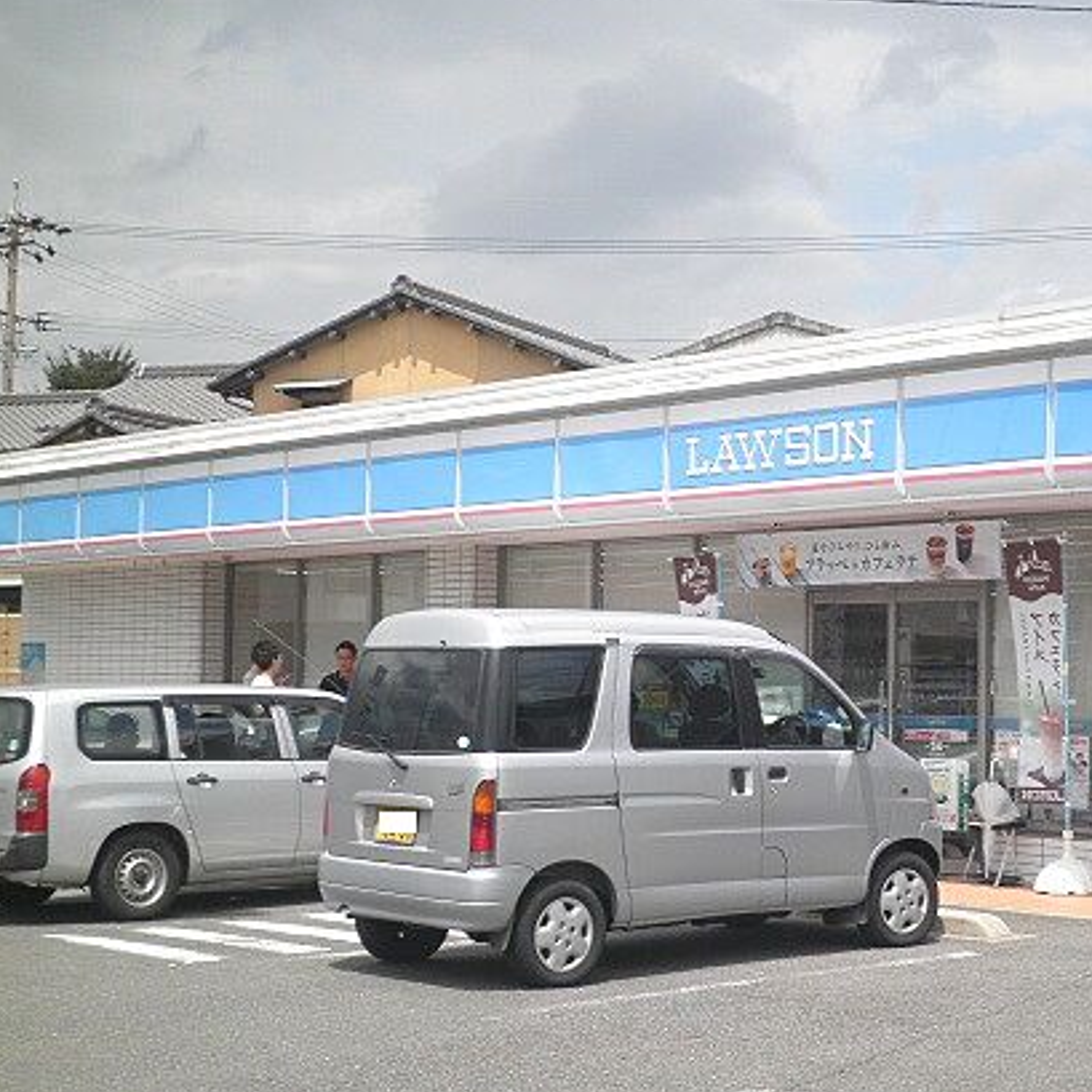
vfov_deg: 26.5
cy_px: 577
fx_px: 2320
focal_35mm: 65
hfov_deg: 26.2
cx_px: 804
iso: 64
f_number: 9.6
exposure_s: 1/100
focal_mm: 8.3
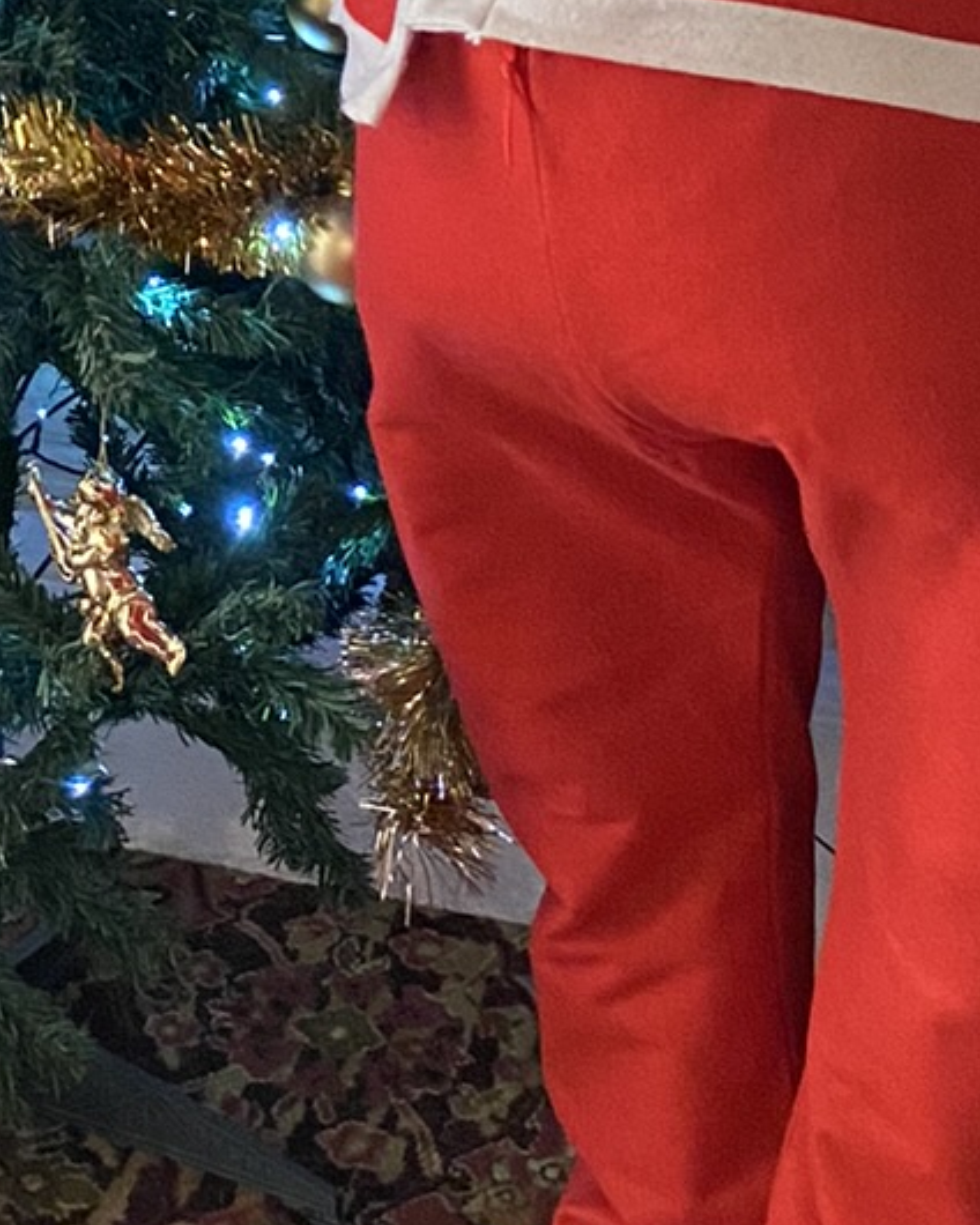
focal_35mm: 98
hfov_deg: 15.3
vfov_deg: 18.0
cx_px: -111
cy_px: -446
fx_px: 3553
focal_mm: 4.25
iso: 500
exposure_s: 1/59
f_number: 1.8
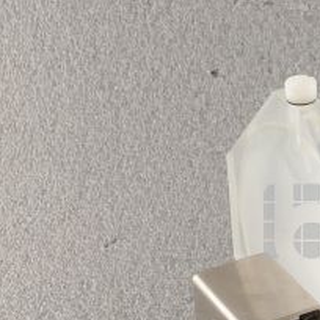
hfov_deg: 13.4
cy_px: 222
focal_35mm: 125
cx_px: 420
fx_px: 1307
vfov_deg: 13.9
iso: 1600
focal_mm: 50
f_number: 11
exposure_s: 1/125
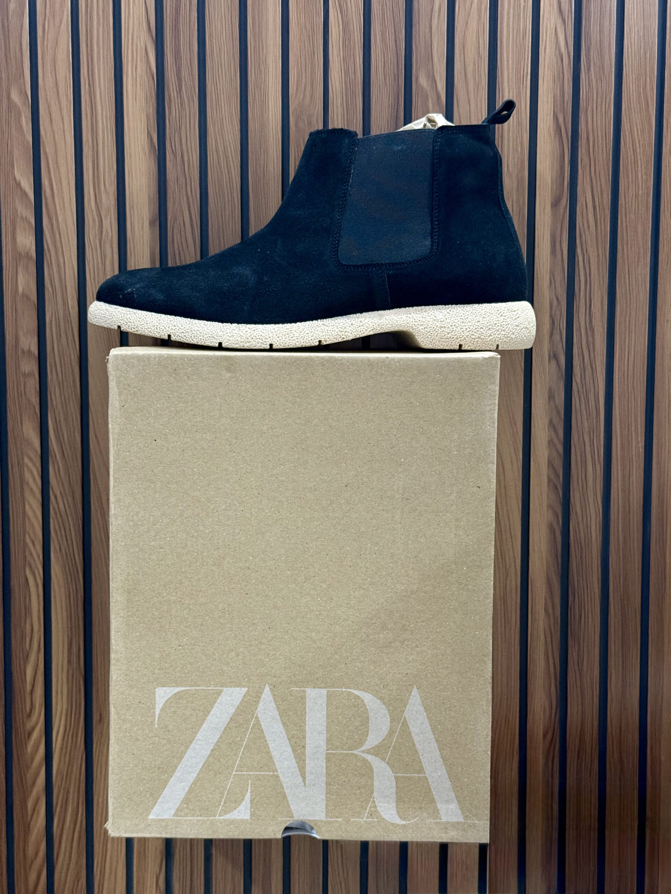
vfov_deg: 39.7
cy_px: 447
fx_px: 1241
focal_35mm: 48
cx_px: 336
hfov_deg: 30.3
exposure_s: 1/50
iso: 160
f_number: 1.78
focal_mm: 6.76
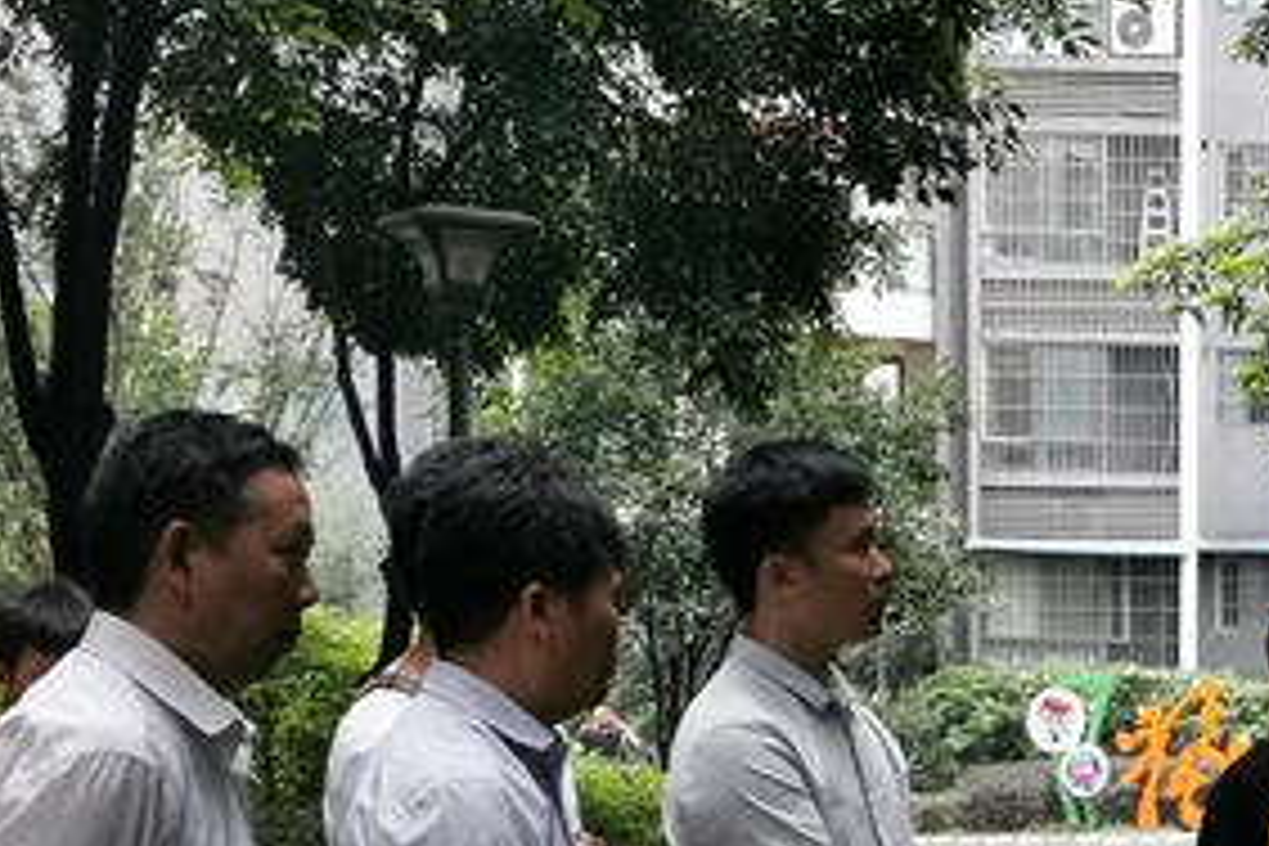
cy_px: 1071
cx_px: 1256
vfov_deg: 12.8
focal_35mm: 104
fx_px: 3666
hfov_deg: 19.1
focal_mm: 5.58
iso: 160
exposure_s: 1/100
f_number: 1.8
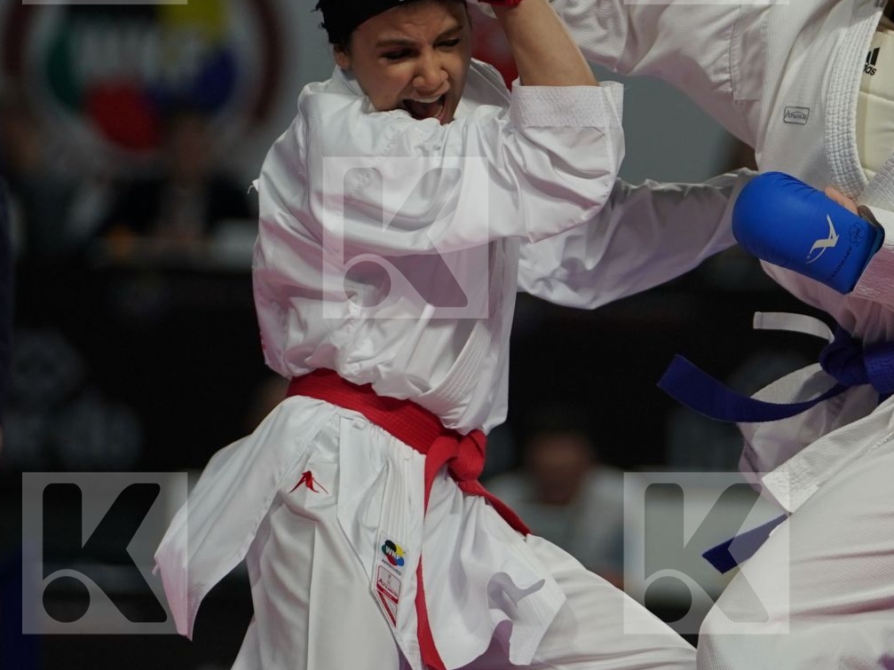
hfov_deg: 4.8
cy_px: 238
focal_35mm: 409
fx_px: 10562
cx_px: 707
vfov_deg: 3.6
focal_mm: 159
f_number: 2.8
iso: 640
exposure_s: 1/1000
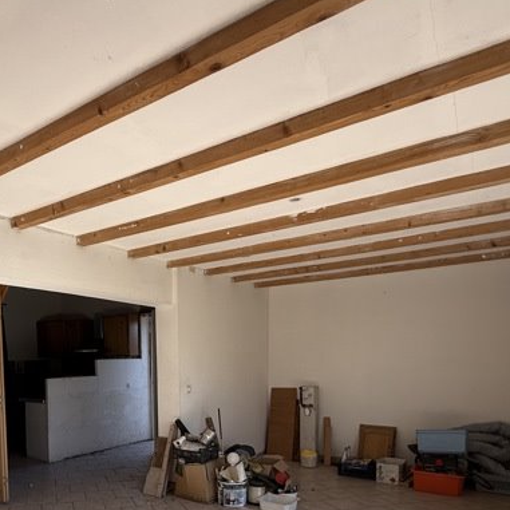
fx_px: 433
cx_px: 147
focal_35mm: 26
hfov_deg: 58.7
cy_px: 390
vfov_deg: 57.5
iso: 50
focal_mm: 2.22
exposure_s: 1/297
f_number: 2.2
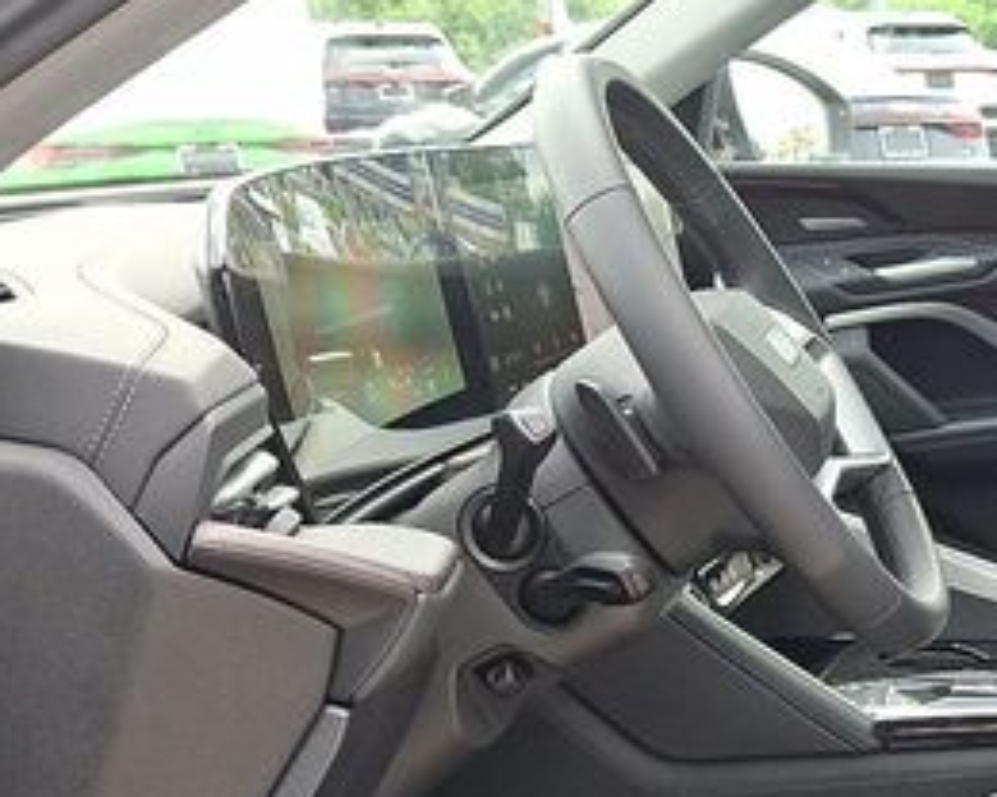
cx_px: 1147
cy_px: 632
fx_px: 1770
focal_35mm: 60
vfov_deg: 25.0
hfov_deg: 28.1
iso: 25
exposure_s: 1/120
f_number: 1.8
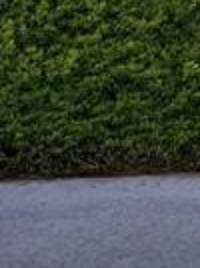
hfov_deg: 8.2
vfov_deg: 10.6
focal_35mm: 176
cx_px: 320
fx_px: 1360
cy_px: -198
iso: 40
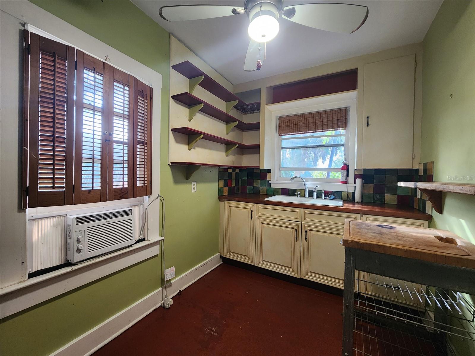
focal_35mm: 13
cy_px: 178
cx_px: 238
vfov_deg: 89.9
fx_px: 178
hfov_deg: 106.2
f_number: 2.2
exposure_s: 1/60
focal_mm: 2.2
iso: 320
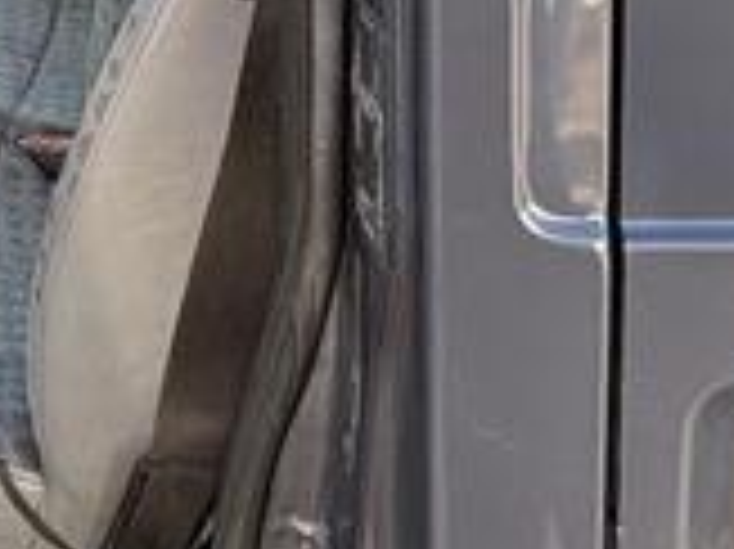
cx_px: 9
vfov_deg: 18.3
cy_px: -86
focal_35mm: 77
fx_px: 1632
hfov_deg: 24.3
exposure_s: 1/140
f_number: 2.2
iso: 64
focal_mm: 2.22
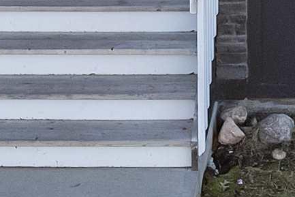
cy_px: -353
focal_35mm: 156
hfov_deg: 12.8
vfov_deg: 7.8
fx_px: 1279
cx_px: 354
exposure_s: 1/730
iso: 130
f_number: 2.4
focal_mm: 8.38
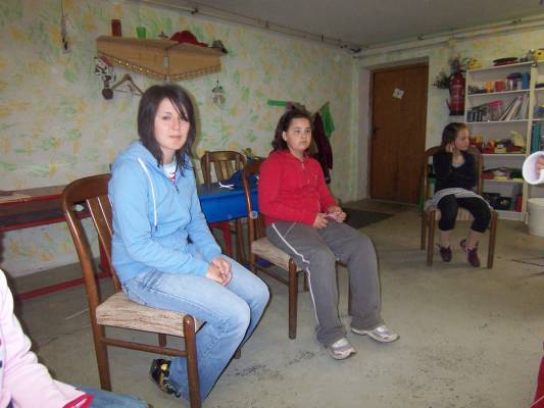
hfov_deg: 73.9
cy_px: 204
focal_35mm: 23
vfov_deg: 58.9
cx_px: 272
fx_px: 362
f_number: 2.8
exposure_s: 1/30
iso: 200
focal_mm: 3.8
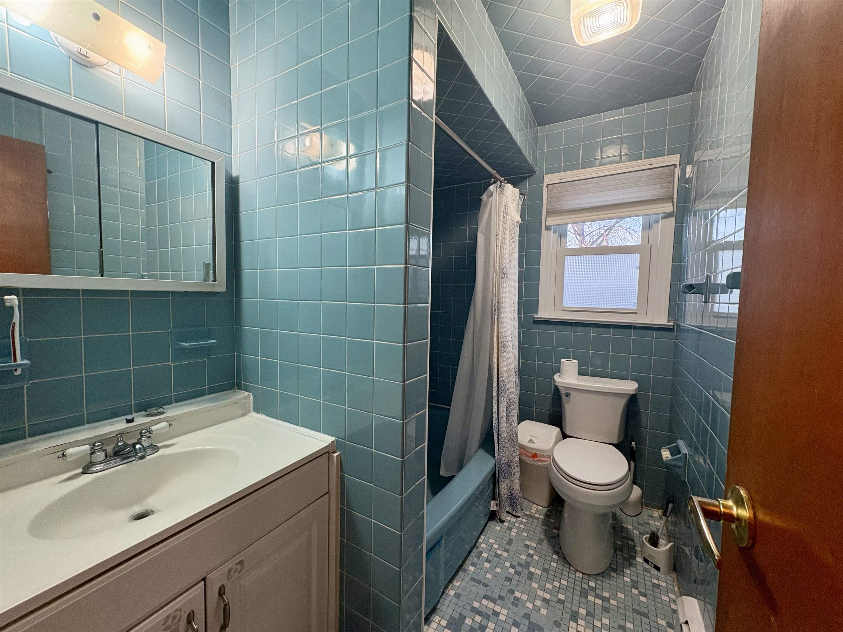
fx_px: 341
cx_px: 422
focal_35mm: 14
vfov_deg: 85.7
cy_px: 316
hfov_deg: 102.1
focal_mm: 2.22
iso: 320
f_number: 2.2
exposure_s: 1/60
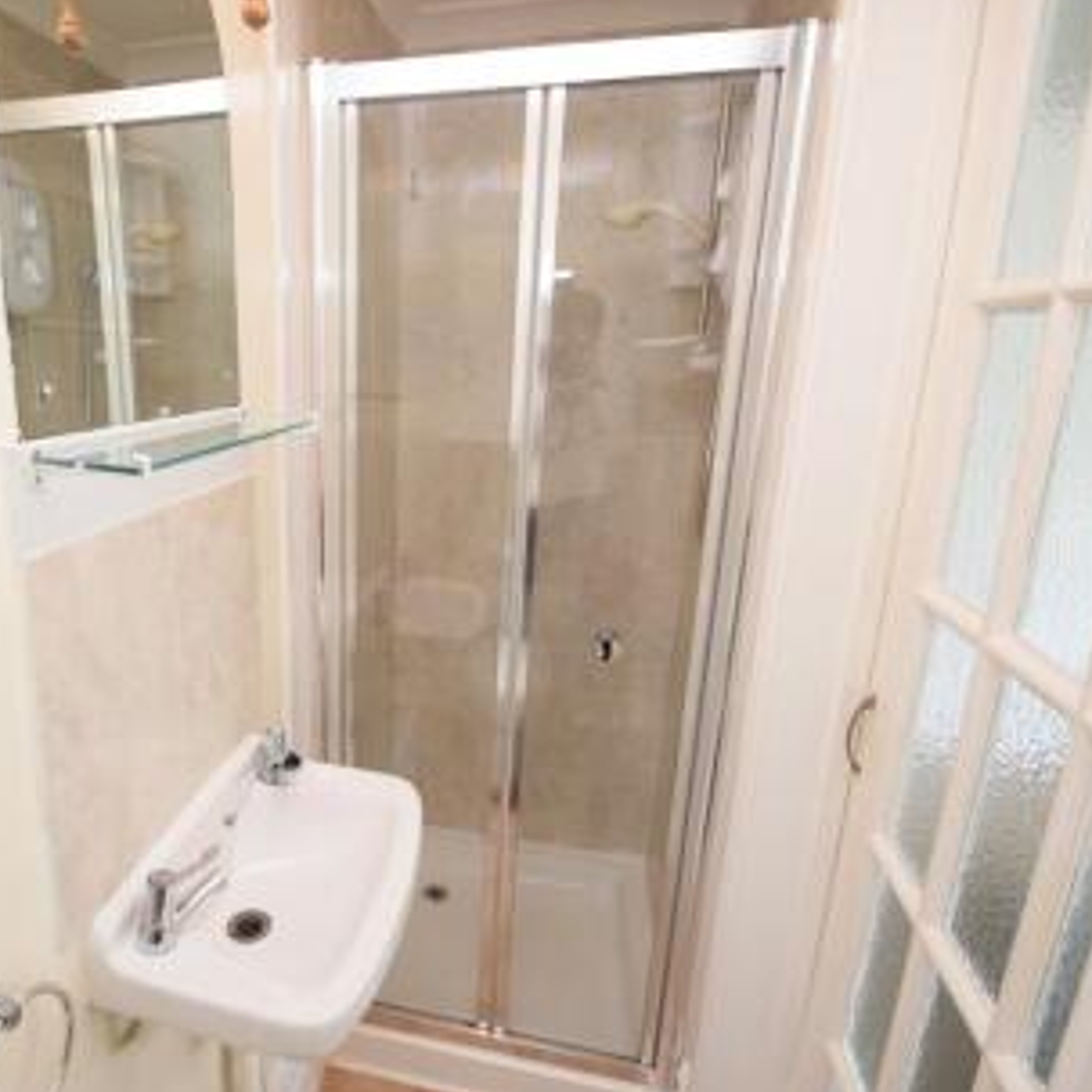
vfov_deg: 74.8
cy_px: 532
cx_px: 375
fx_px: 714
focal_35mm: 20
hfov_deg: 72.8
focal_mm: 10
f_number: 5
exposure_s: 1/100
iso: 720
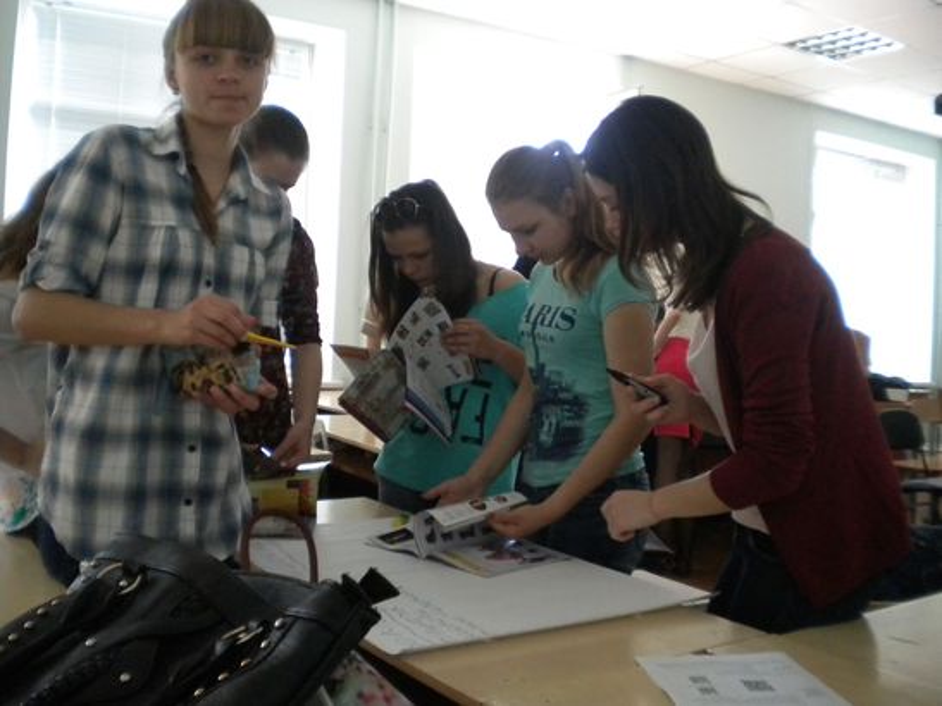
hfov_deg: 52.6
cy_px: 353
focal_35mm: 35
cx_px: 471
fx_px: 952
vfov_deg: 40.7
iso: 400
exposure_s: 1/310
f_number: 3.1
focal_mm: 6.3
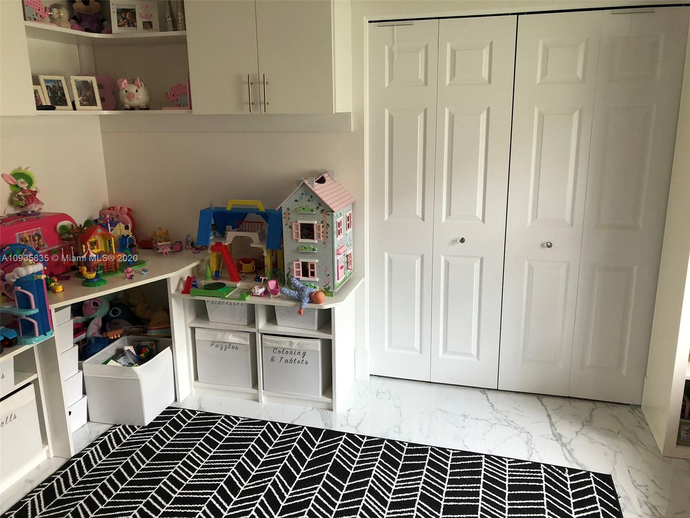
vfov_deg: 49.7
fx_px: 558
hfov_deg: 63.4
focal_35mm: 28
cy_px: 259
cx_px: 345
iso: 32
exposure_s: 1/30
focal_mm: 4
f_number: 1.8
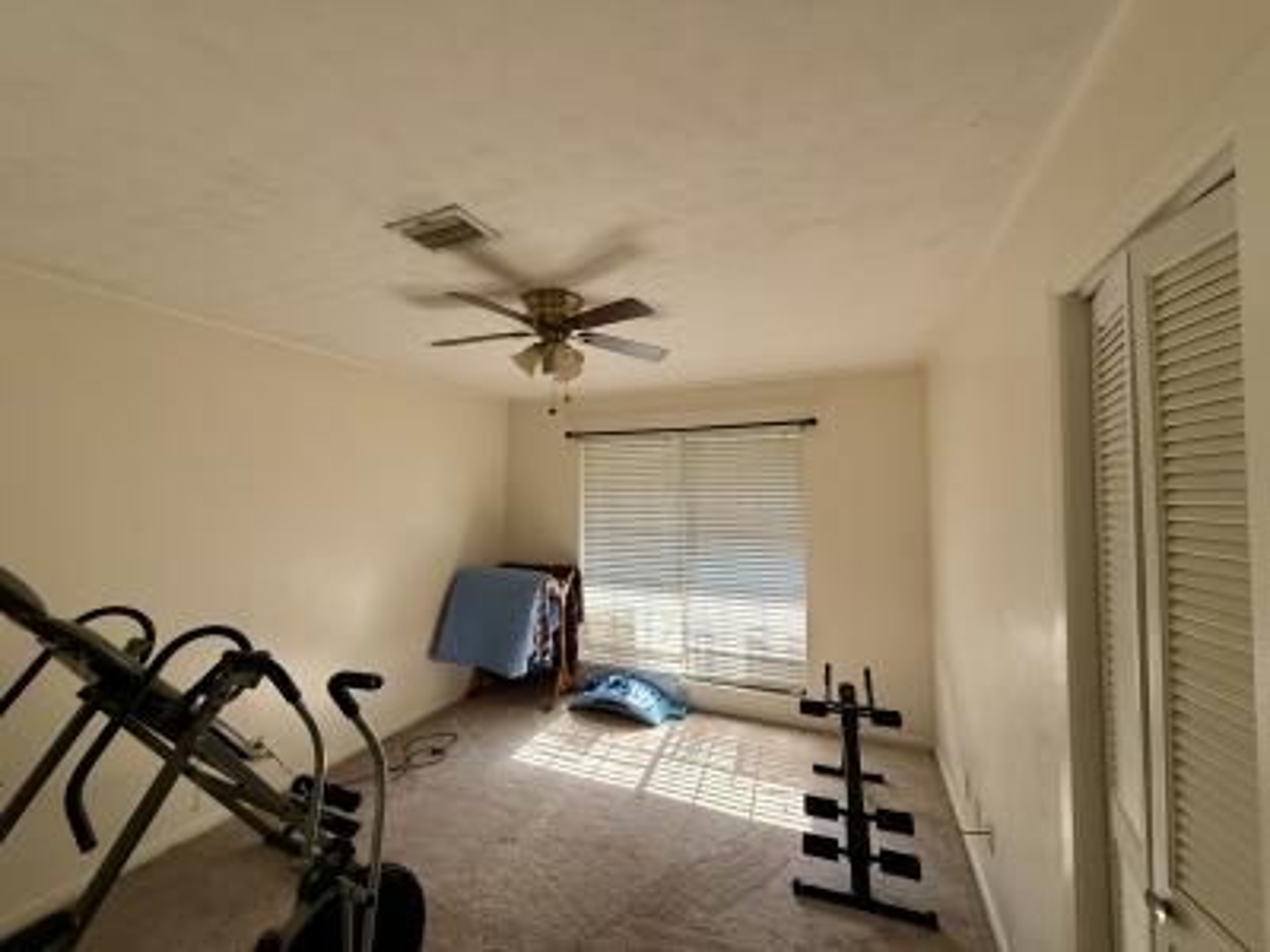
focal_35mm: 14
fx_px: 514
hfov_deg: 102.1
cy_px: 476
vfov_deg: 85.7
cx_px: 635
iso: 125
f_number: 2.2
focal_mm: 2.22
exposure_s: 1/99
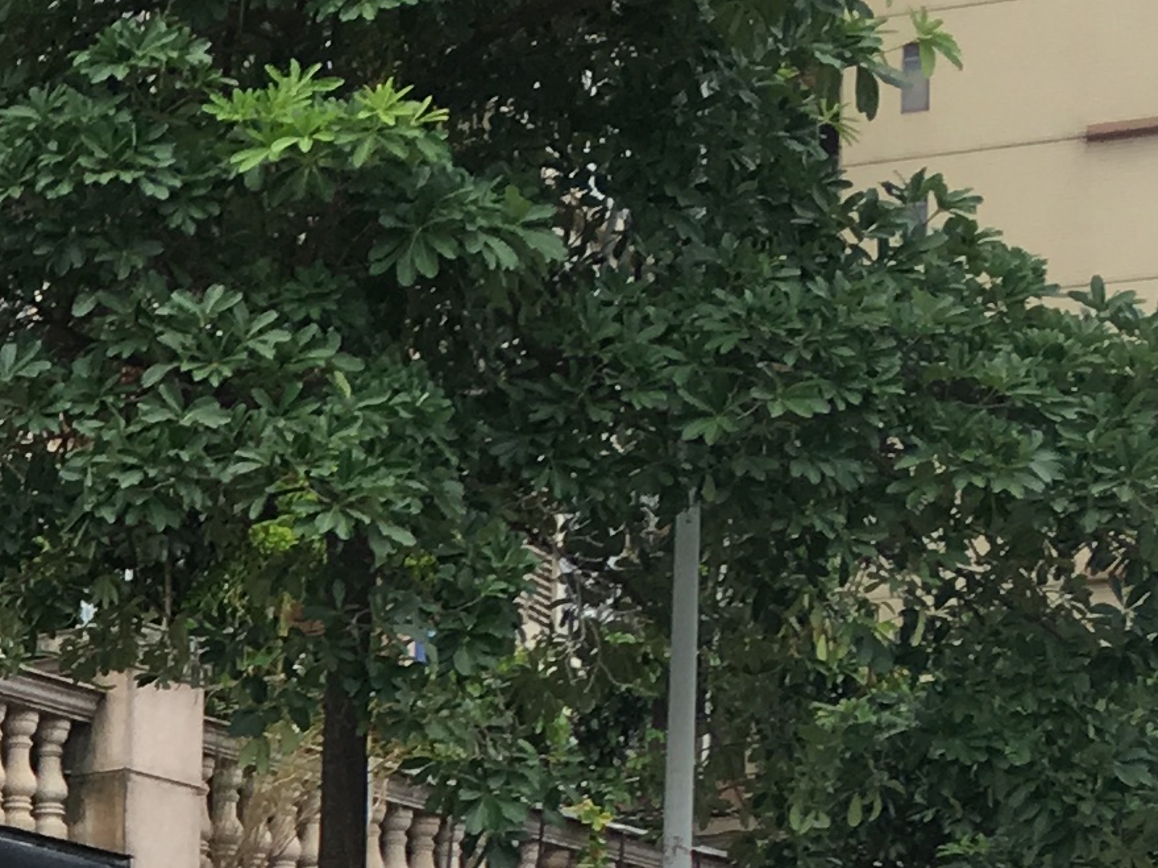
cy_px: 1424
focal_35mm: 133
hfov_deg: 13.4
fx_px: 4449
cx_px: -877
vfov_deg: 10.6
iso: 25
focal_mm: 4.15
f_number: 2.2
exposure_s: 1/523
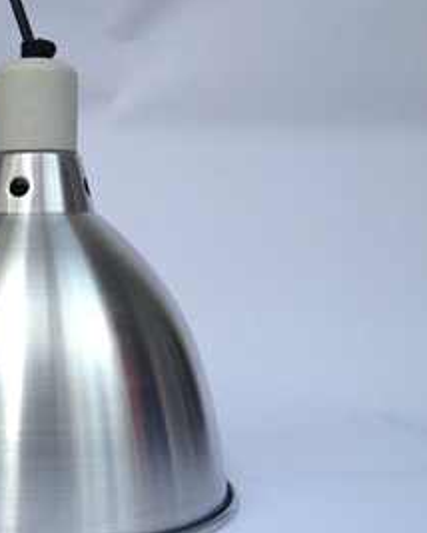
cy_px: 302
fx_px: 1010
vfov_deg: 29.5
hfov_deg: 22.9
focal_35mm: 64
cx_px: -6
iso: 64
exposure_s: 1/60
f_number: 2.4
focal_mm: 4.28
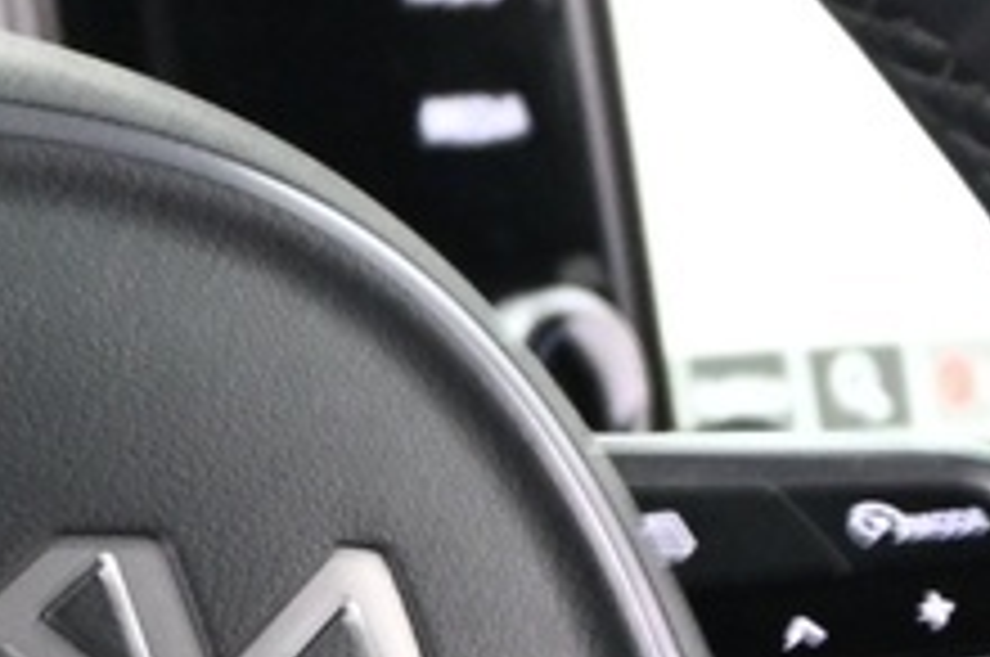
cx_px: -567
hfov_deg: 5.4
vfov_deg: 3.6
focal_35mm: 376
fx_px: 10325
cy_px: 760
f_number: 5
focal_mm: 34
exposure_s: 1/8
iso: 1600
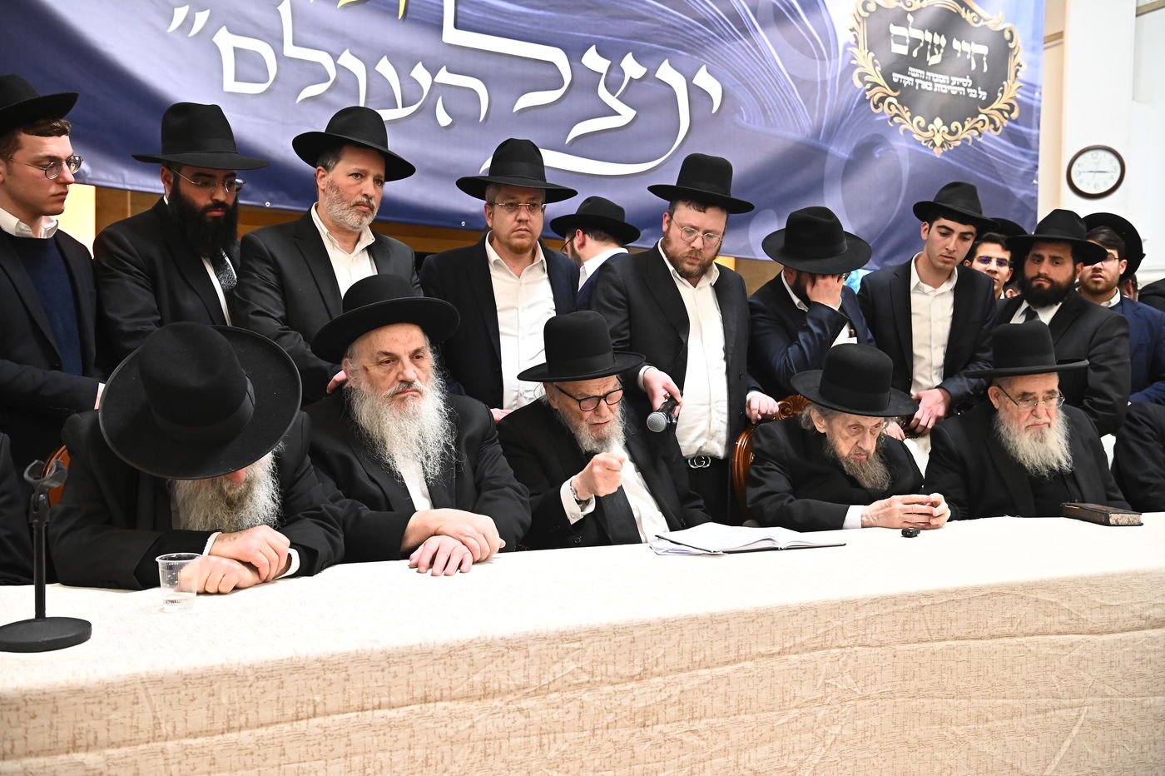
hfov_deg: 55.8
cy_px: 388
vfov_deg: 38.8
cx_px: 582
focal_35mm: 34
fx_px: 1100
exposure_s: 1/125
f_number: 5
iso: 3200
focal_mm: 34
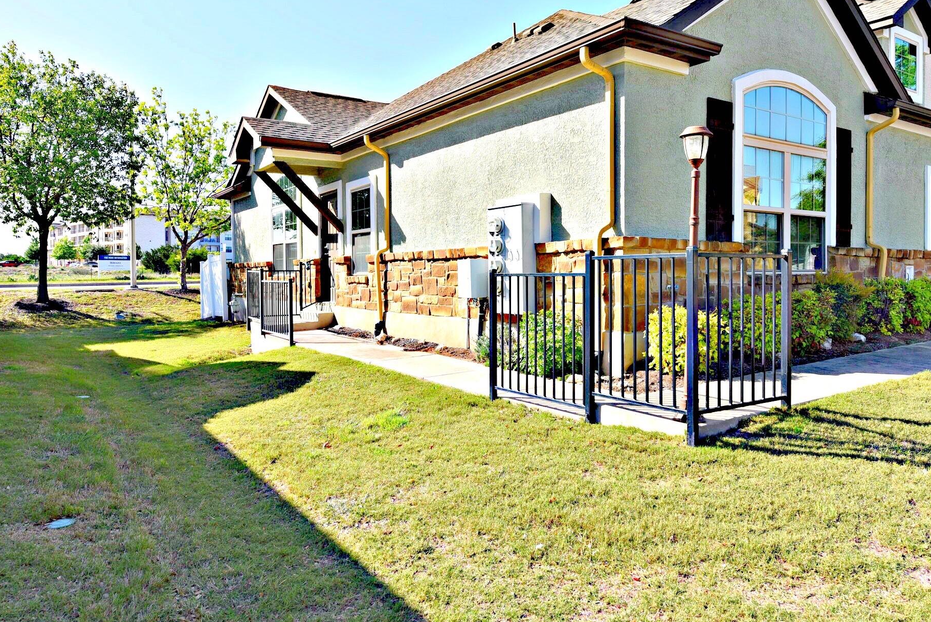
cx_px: 504
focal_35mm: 27
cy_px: 287
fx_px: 698
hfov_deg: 67.2
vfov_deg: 47.9
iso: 200
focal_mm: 24
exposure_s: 1/320
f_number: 9
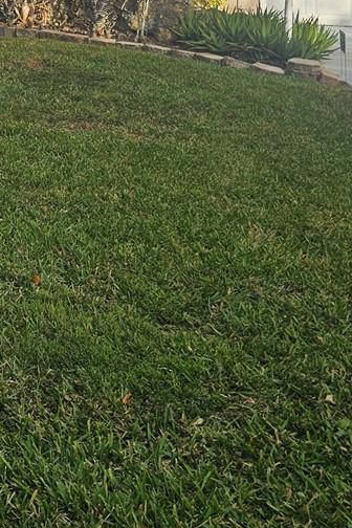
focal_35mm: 76
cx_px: -226
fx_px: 1115
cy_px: -74
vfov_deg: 24.6
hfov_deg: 15.9
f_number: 1.7
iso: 10
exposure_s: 1/880
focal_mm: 6.3
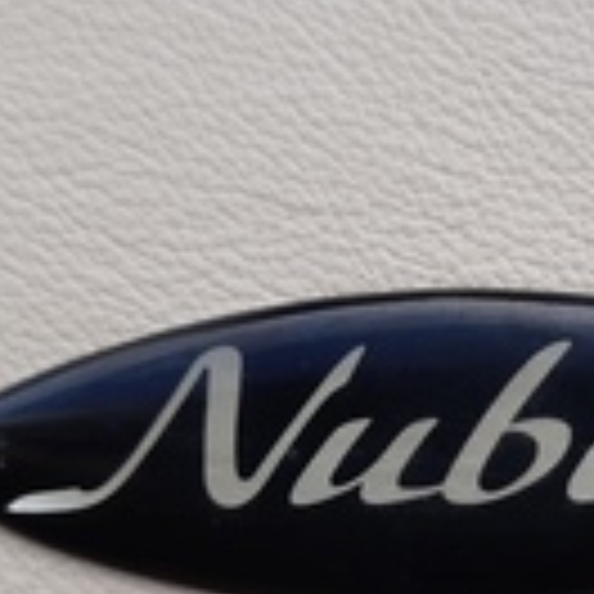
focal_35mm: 61
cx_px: 459
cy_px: 425
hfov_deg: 27.7
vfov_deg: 27.9
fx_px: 1184
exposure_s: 1/345
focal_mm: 3.92
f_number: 1.7
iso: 40
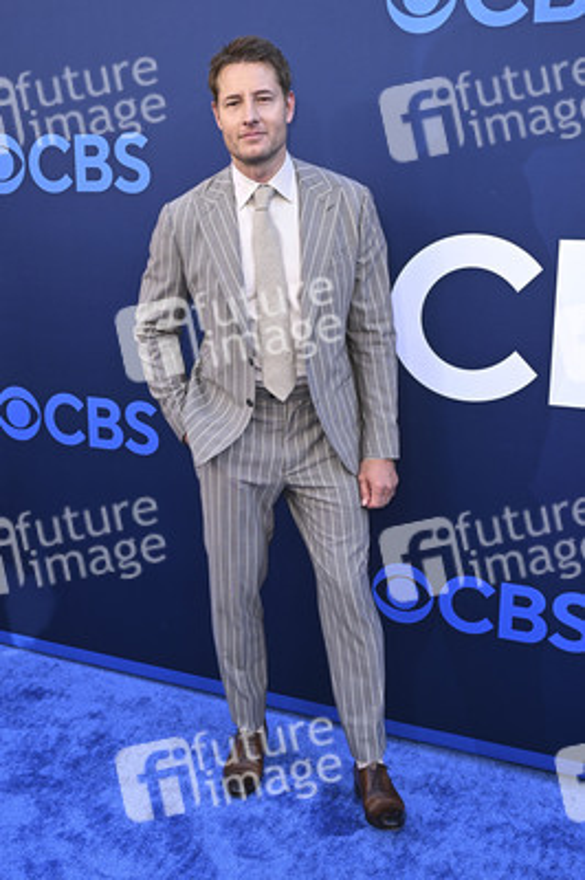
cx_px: 292
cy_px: 440
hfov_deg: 35.9
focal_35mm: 37
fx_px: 903
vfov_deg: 51.9
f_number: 5.6
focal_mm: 37
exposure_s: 1/200
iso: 500
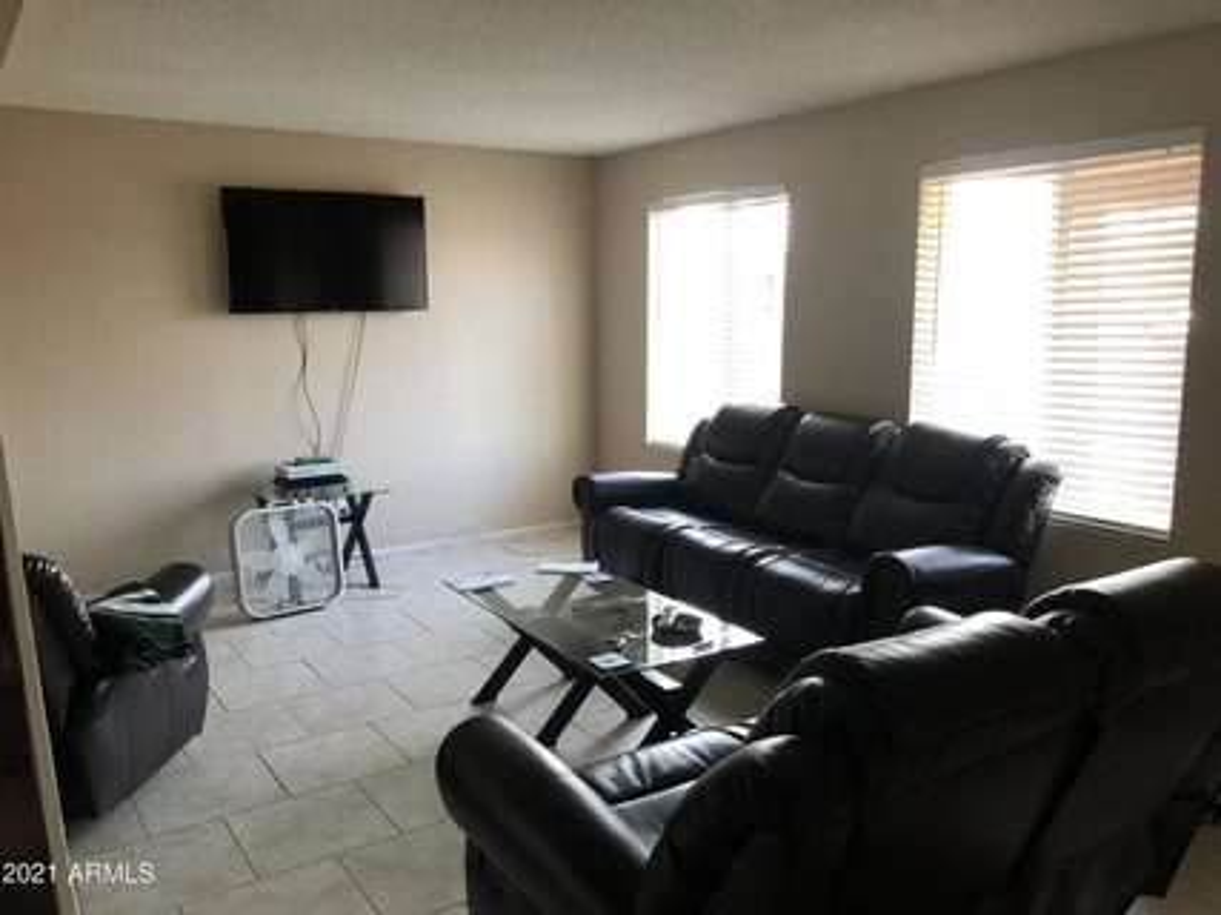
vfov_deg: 49.7
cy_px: 458
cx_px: 610
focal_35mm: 28
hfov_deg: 63.5
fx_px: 987
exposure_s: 1/17
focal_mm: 4
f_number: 1.8
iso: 40
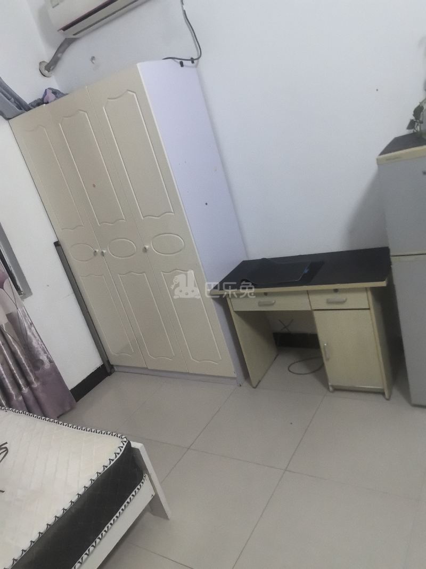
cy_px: 284
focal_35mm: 27
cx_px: 213
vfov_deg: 65.3
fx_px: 443
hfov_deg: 51.3
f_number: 2
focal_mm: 5.75
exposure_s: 1/100
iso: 1000
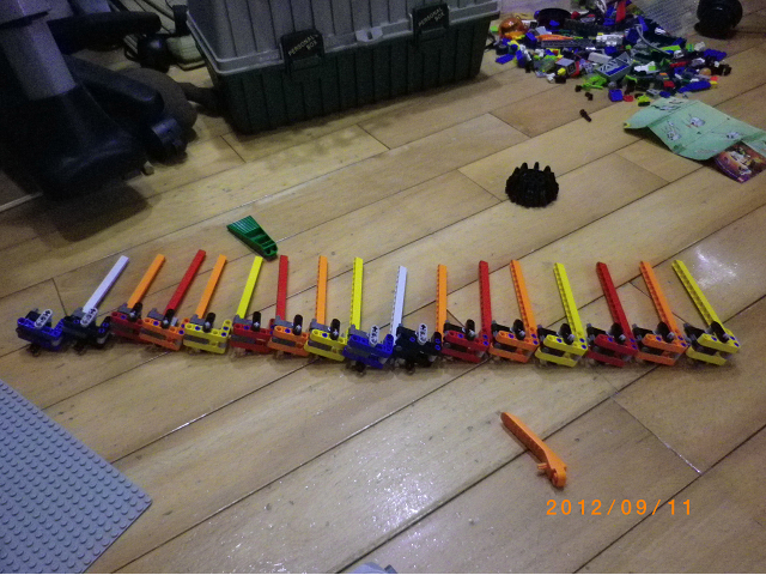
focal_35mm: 28
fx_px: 620
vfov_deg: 49.7
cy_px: 288
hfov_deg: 63.4
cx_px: 383
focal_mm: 5
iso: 800
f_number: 3.2
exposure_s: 1/40
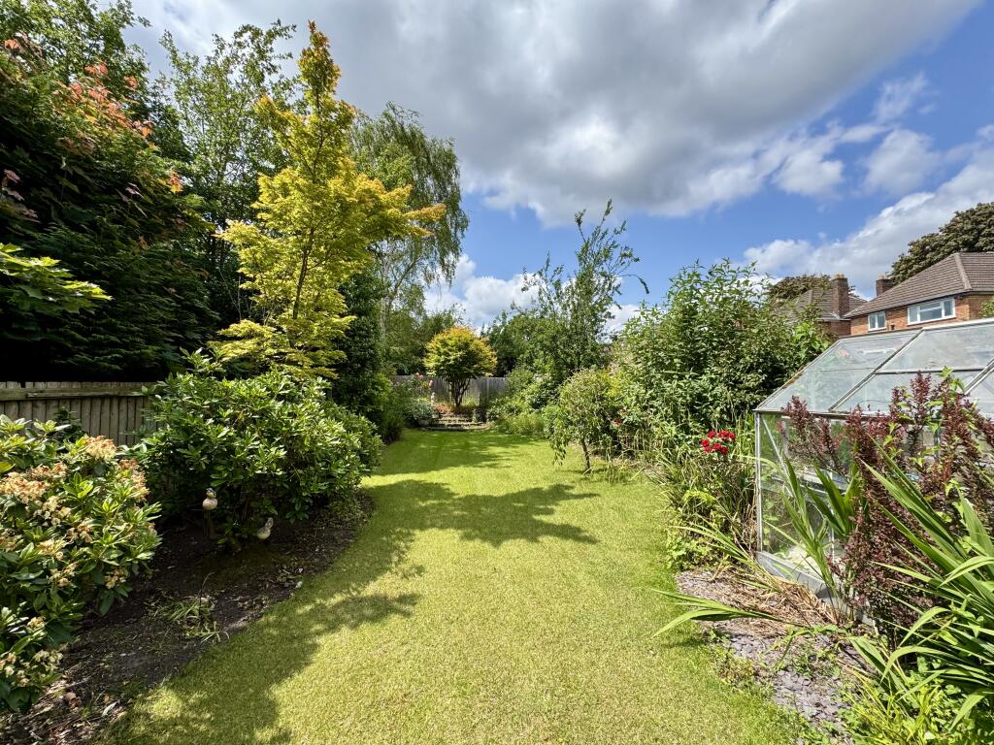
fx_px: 402
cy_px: 372
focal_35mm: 14
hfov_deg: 102.1
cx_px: 497
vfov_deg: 85.7
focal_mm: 2.22
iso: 40
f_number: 2.2
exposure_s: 1/1178
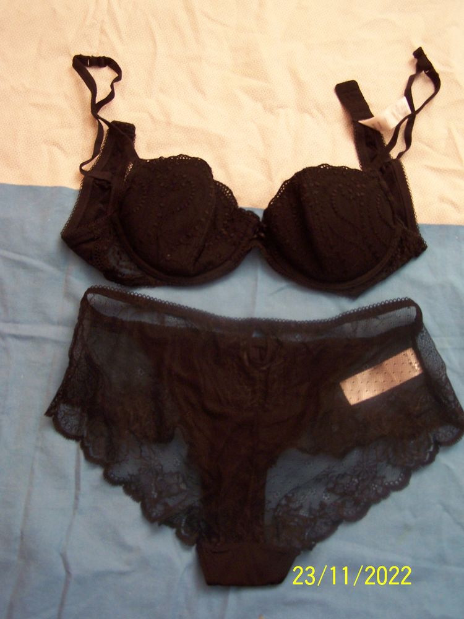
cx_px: 232
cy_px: 310
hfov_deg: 37.7
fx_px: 679
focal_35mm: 38
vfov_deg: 49.0
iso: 140
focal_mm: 6.3
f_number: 2.8
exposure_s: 1/8
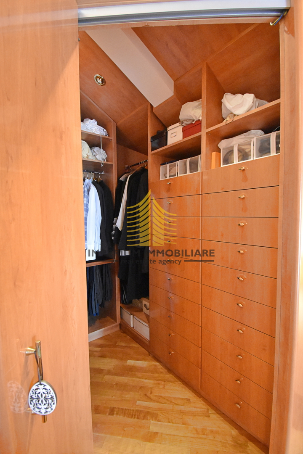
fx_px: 189
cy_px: 227
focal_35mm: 15
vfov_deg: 100.4
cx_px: 152
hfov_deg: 77.3
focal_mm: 10
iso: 6400
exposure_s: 1/30
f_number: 4.5
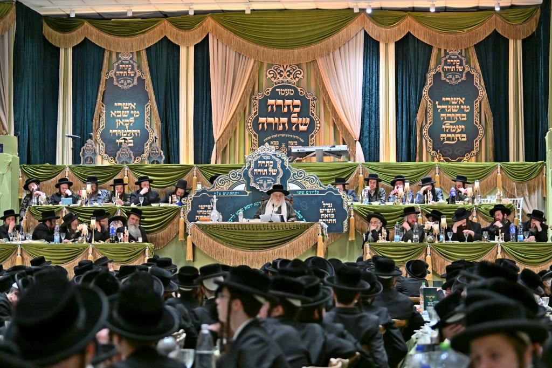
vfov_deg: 13.0
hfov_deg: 19.5
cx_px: 276
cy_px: 184
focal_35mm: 105
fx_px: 1609
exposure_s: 1/160
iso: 400
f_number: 2.8
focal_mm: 70
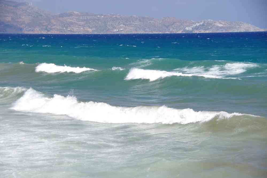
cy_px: 89
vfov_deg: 13.0
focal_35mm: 105
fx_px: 779
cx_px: 134
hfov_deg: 19.5
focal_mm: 70
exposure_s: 1/500
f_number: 7.1
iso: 400
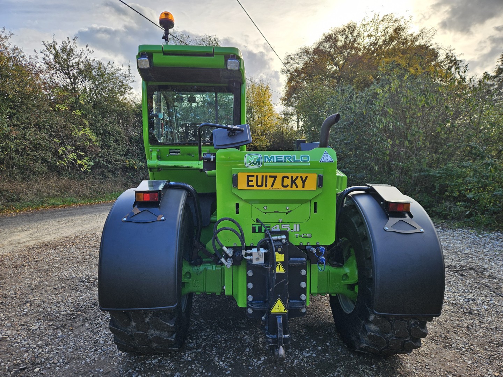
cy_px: 188
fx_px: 334
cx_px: 252
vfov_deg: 58.9
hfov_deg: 73.9
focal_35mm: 23
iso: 25
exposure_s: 1/222
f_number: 1.8
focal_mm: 5.4
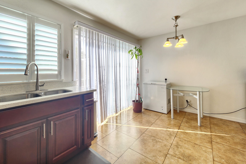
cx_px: 119
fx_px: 96
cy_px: 72
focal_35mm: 14
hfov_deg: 104.2
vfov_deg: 80.9
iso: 80
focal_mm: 2.2
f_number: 2.2
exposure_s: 1/60
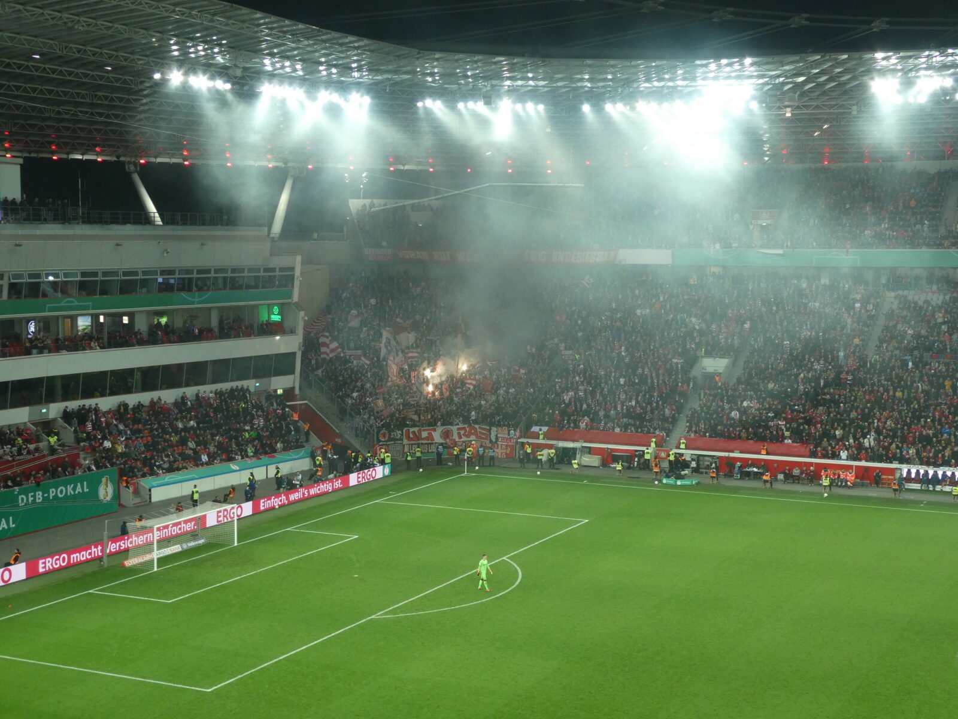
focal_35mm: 50
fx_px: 1384
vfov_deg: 29.1
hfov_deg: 38.2
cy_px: 360
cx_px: 479
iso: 250
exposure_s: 1/80
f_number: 4.1
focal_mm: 9
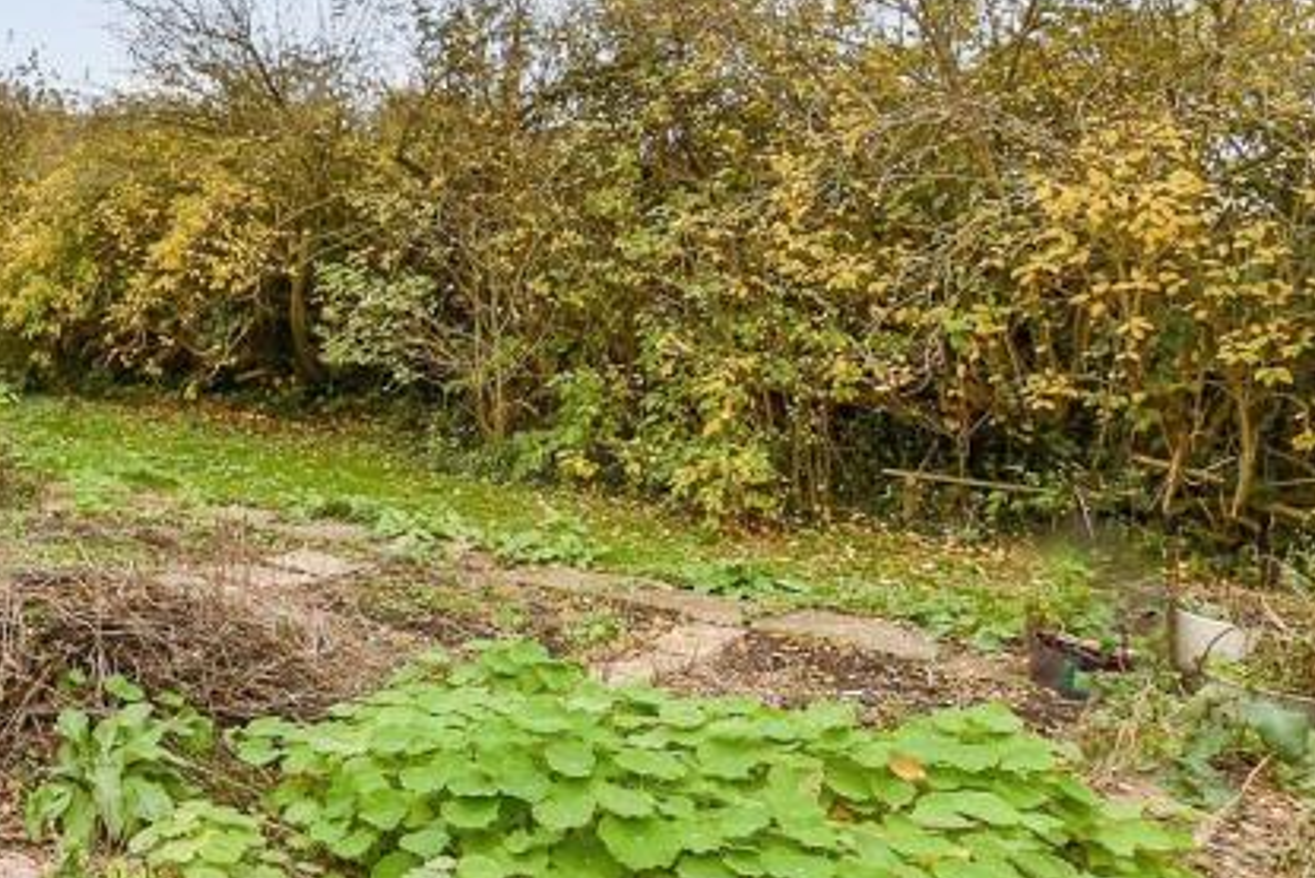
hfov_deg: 42.6
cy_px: 300
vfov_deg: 35.6
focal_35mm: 37
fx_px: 1352
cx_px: -76
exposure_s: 1/50
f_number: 8
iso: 200
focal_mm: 10
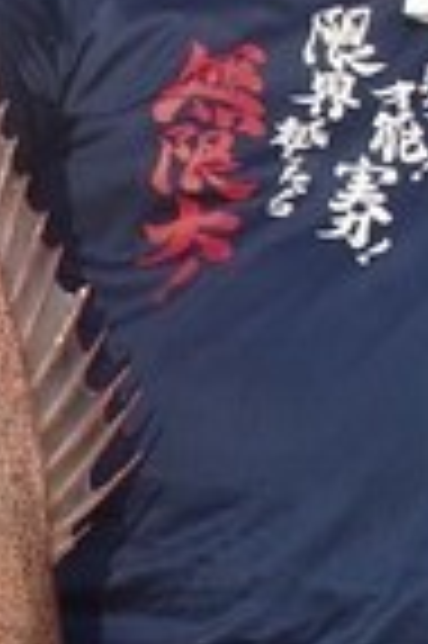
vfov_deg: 20.8
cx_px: 72
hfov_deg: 13.8
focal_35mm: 98
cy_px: 360
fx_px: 1752
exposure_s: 1/100
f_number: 11
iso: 100
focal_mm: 5
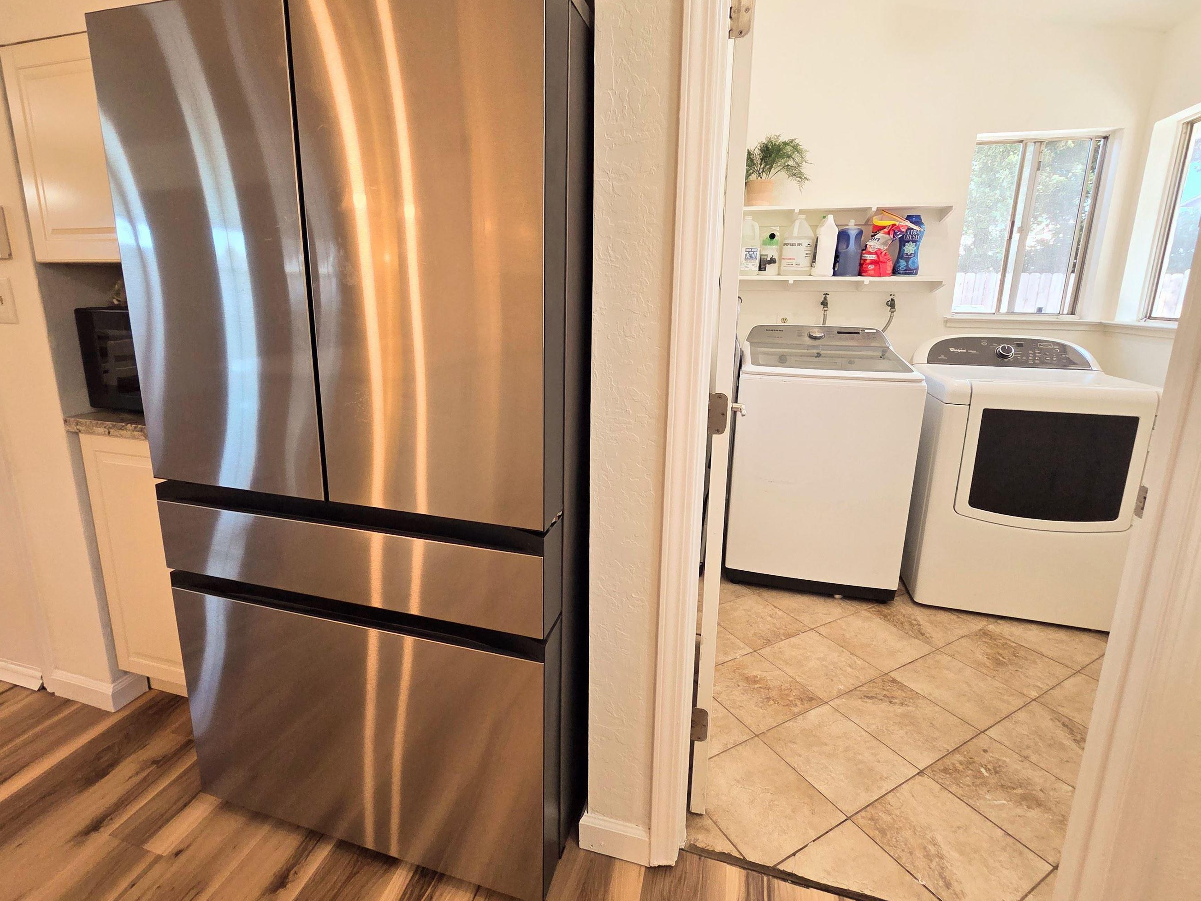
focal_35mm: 15
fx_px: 520
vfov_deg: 81.6
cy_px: 417
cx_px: 575
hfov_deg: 98.1
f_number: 2.2
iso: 200
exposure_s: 1/120
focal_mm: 2.2
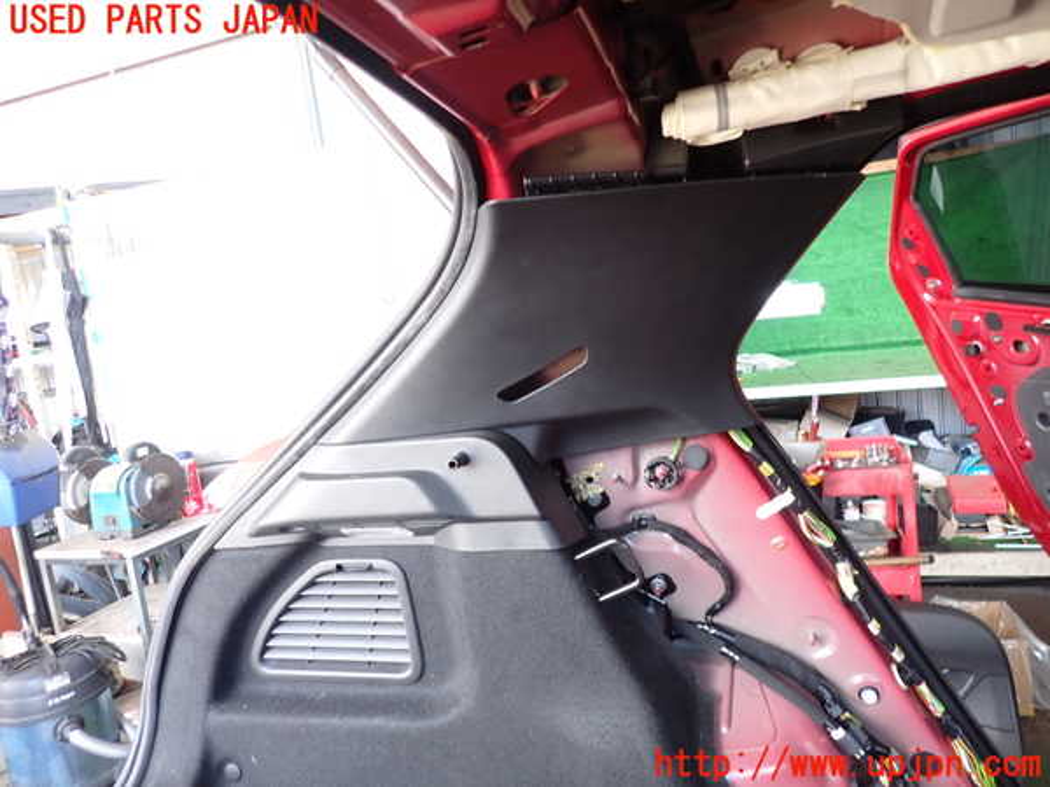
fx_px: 758
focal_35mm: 25
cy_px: 394
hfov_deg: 69.4
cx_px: 525
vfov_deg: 54.9
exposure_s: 1/50
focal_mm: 4.5
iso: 200
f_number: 2
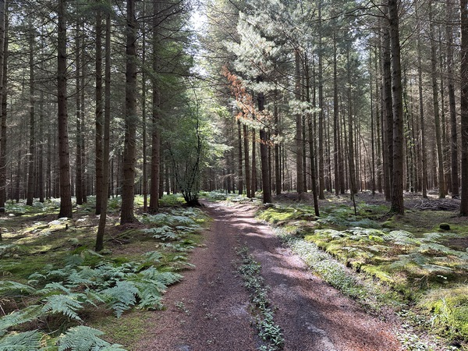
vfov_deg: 56.8
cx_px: 234
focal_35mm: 24
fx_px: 324
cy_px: 176
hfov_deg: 71.6
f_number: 1.78
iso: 160
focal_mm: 6.86
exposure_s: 1/121
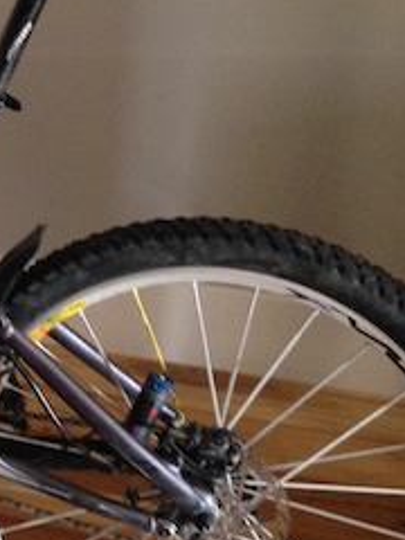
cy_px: 158
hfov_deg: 12.9
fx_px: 1716
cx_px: -176
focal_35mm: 110
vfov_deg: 17.8
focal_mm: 4.12
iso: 200
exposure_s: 1/20
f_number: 2.4
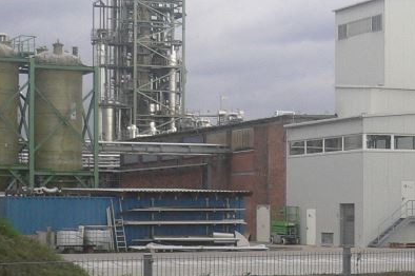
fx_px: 1278
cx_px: 427
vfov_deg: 12.3
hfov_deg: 17.9
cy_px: 186
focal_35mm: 111
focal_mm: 5.8
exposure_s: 1/500
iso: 100
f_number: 2.8
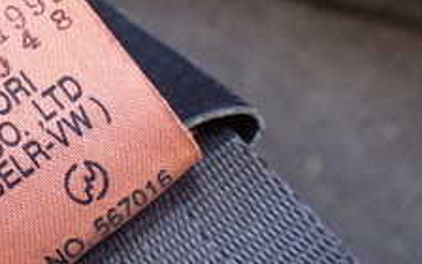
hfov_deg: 22.8
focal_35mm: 85
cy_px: 85
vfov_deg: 15.3
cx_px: -58
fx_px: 978
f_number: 2.3
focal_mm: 5.4
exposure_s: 1/50
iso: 800
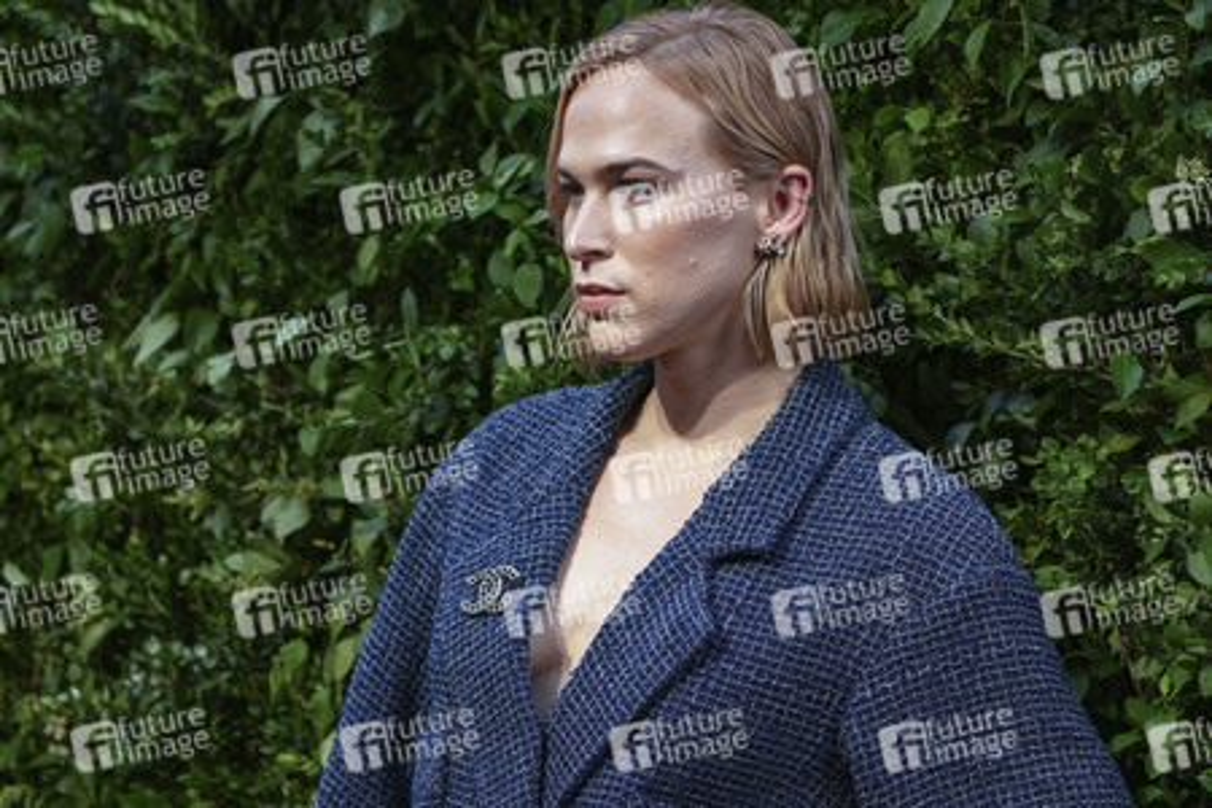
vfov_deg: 11.0
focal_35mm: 125
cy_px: 404
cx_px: 606
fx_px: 4208
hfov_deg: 16.4
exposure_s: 1/400
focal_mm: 125
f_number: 5
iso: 2000
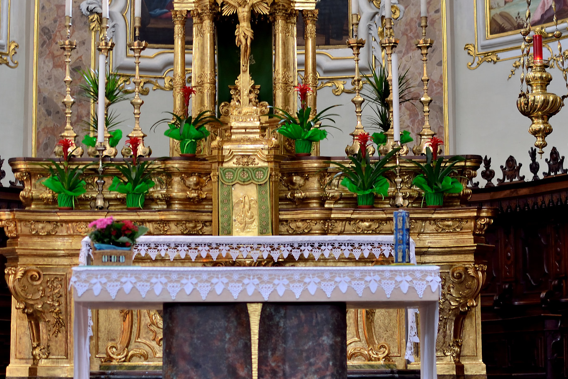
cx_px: 249
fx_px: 1449
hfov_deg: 22.2
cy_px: 131
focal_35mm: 92
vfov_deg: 14.9
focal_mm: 35
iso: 200
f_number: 2.8
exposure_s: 1/13
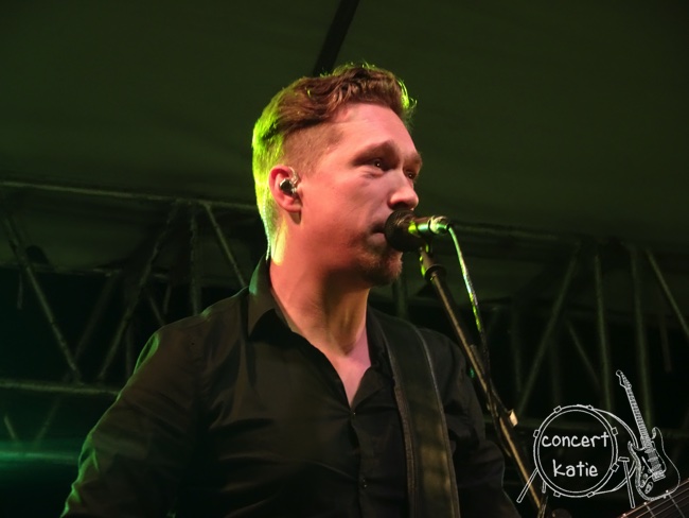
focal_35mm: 168
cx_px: 344
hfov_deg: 11.8
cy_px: 259
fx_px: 3345
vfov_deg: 8.8
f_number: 5.6
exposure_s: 1/30
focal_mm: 28.74
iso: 800
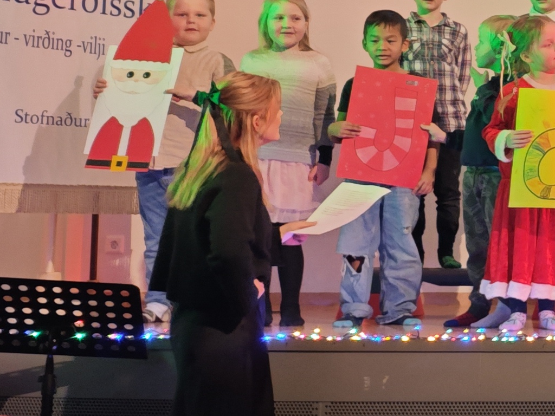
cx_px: 940
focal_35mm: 92
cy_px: 83
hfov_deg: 17.9
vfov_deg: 16.0
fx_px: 1475
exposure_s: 1/50
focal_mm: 6.55
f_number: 1.6
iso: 250
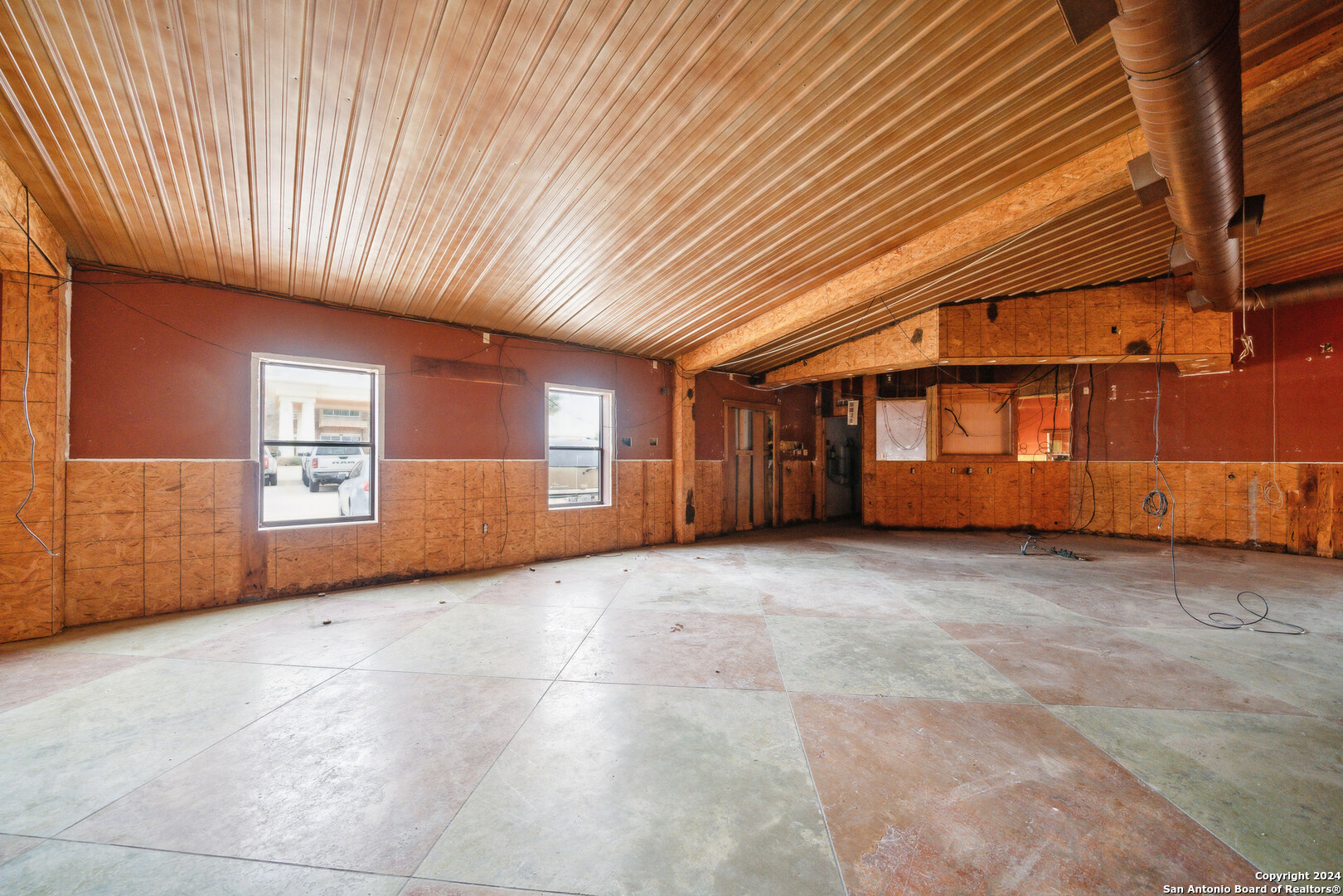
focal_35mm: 12
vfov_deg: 90.0
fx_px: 448
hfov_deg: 112.6
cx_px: 672
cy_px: 448
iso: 1250
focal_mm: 12
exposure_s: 1/20
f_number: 5.6
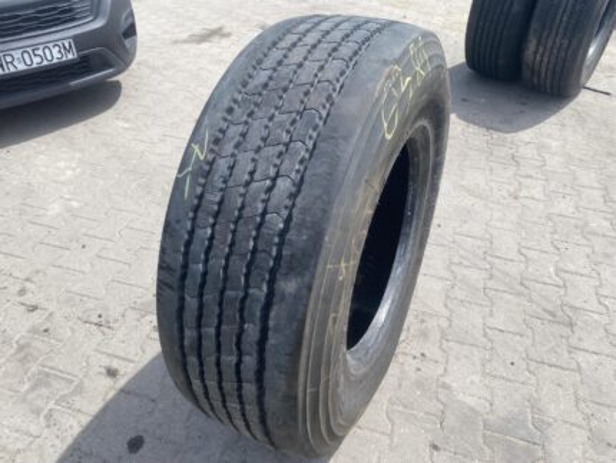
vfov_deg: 53.1
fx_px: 463
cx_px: 308
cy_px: 232
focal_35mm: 26
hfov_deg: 67.3
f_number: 1.8
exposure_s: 1/1808
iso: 32
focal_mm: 4.25
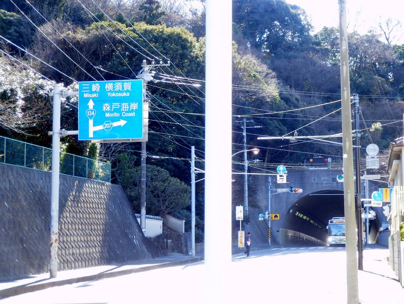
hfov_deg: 30.7
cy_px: 152
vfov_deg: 23.3
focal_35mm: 63
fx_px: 736
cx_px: 202
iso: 100
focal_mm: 11.1
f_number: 4.6
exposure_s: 1/60
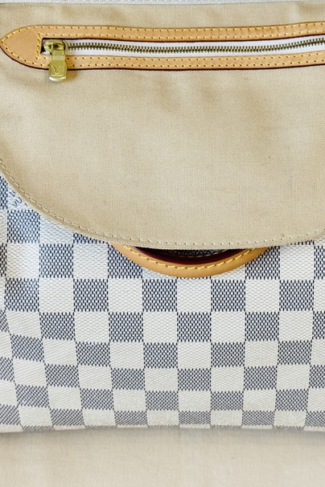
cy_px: 207
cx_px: 215
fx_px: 1124
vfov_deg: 24.4
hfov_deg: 16.4
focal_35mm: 83
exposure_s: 1/50
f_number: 1.78
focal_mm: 6.76
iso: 80
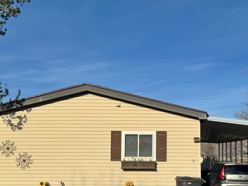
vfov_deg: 30.5
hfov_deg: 40.3
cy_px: 134
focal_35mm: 47
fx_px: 337
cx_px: 142
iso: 80
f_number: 1.78
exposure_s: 1/9009
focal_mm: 6.76
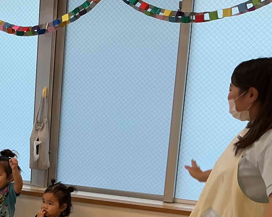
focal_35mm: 79
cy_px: 212
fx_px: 636
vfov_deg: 18.9
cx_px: -80
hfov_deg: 21.8
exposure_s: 1/100
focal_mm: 3
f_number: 1.8
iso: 25
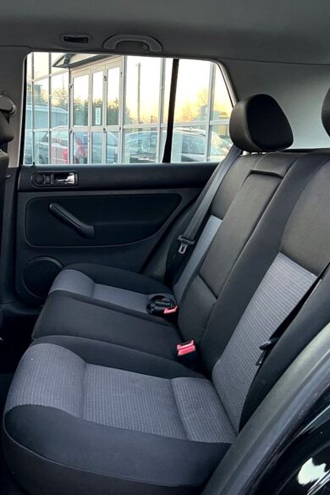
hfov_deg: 35.8
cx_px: 129
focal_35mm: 37
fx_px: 509
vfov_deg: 51.9
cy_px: 253
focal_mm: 5.7
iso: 250
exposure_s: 1/50
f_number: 1.5
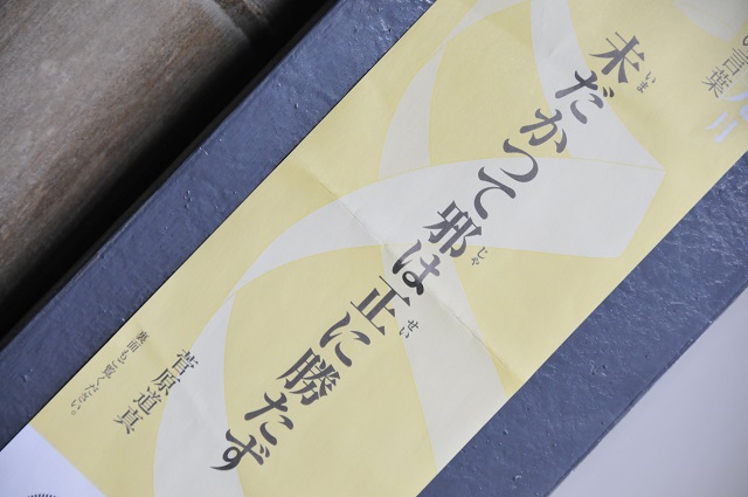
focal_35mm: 225
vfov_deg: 6.1
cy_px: 248
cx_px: 374
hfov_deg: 9.2
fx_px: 4669
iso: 800
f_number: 5.6
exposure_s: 1/30
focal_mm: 150
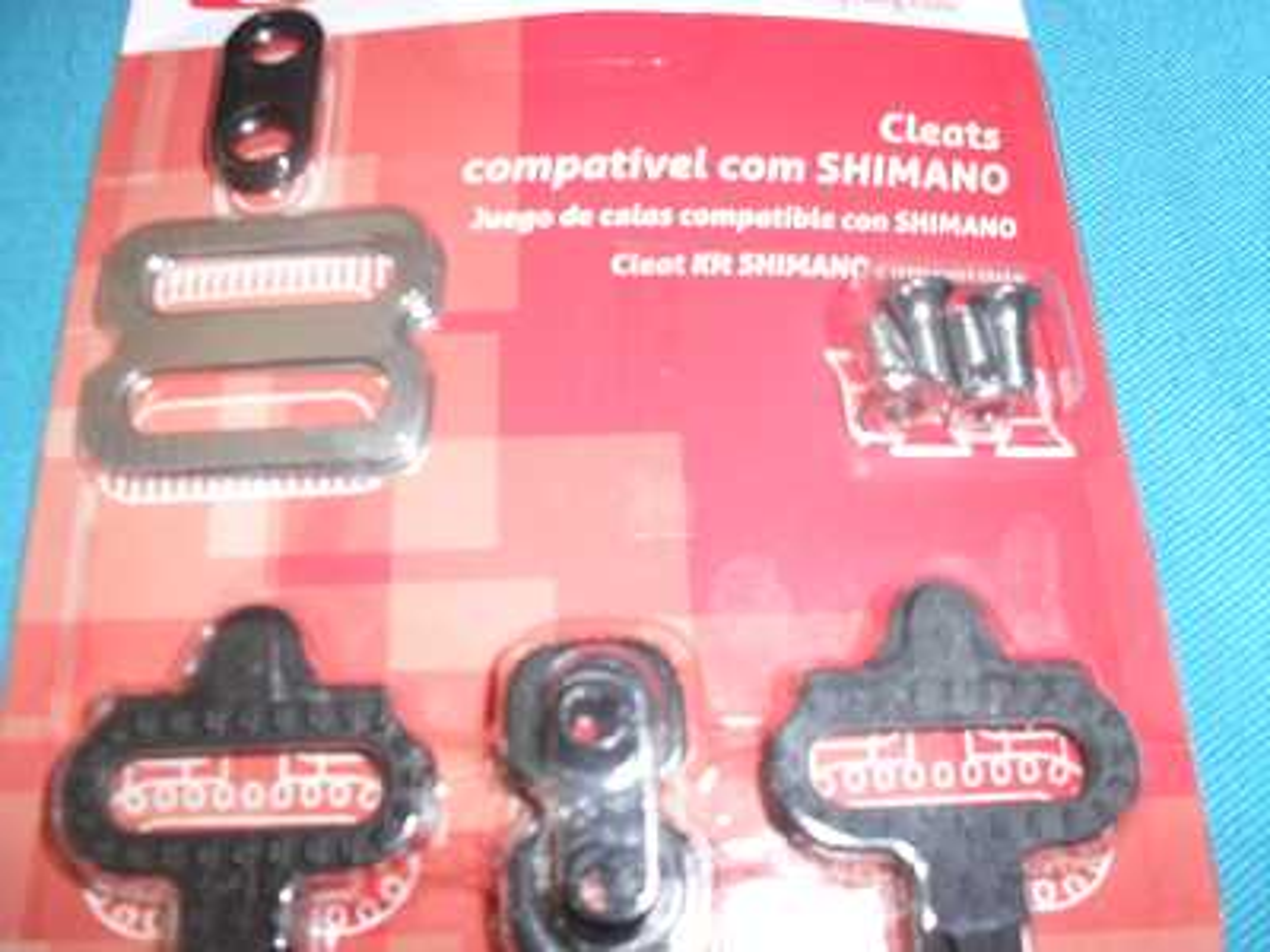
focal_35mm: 35
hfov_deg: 52.6
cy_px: 476
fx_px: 1284
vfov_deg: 40.7
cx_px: 635
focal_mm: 6.3
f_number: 3.2
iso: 200
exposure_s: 1/45
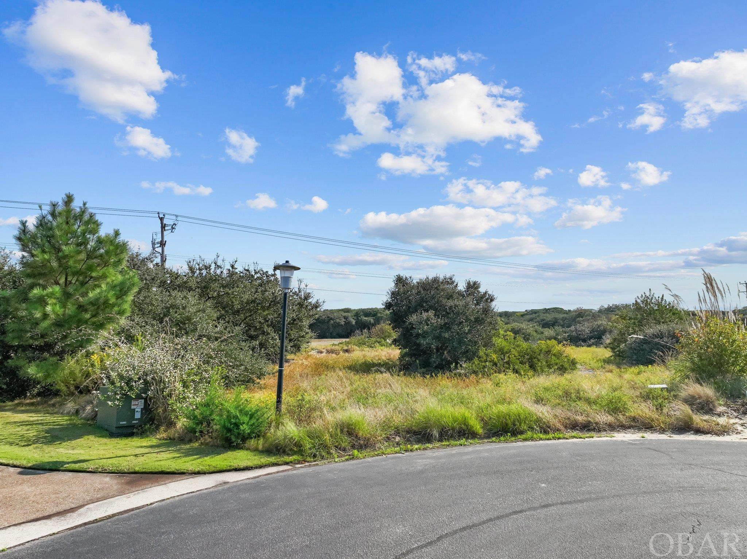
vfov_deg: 56.8
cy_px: 280
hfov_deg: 71.6
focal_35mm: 24
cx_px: 374
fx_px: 518
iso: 190
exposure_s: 1/5000
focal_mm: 12.29
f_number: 2.8
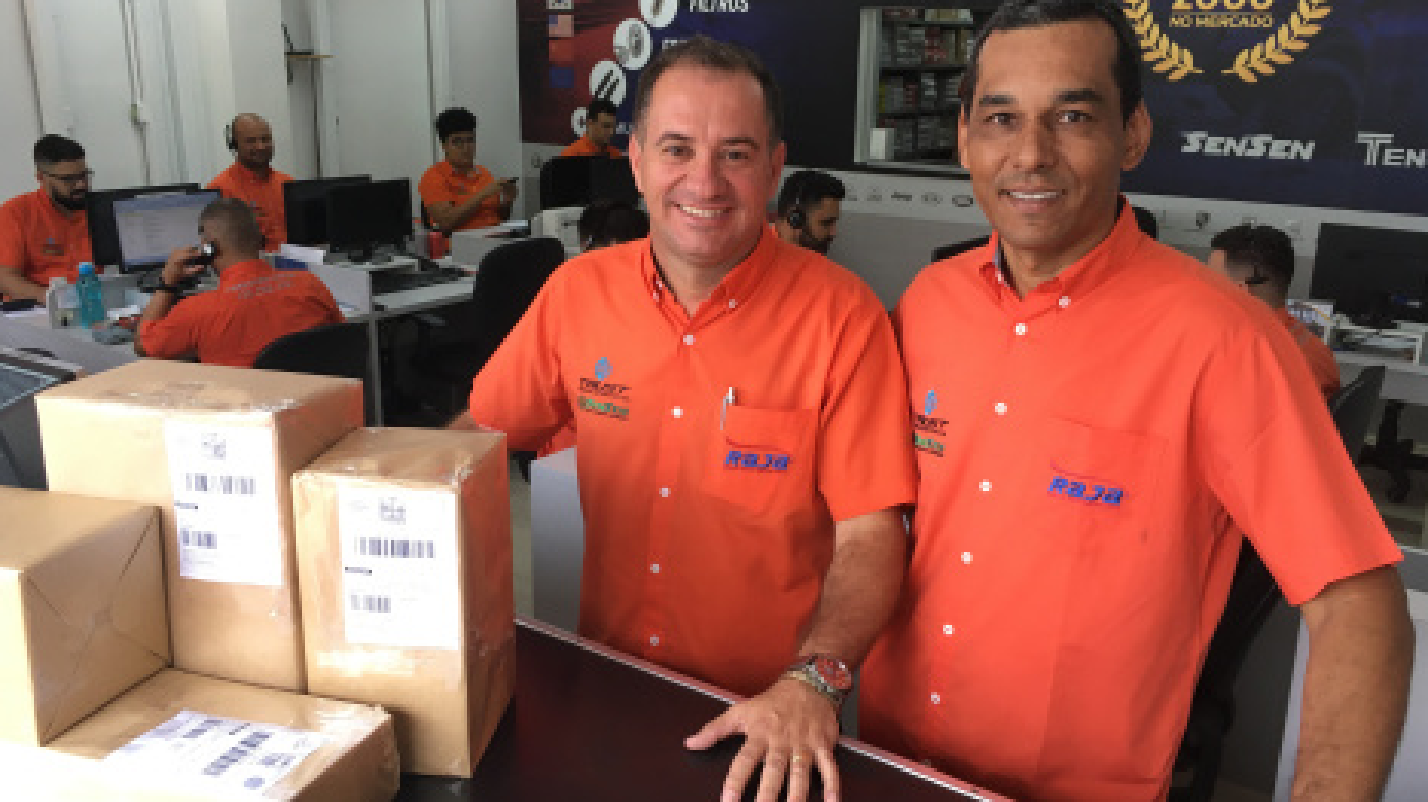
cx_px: 720
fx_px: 1211
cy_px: 412
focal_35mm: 32
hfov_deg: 61.0
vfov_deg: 36.6
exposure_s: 1/30
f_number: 2.2
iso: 25
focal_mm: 4.15
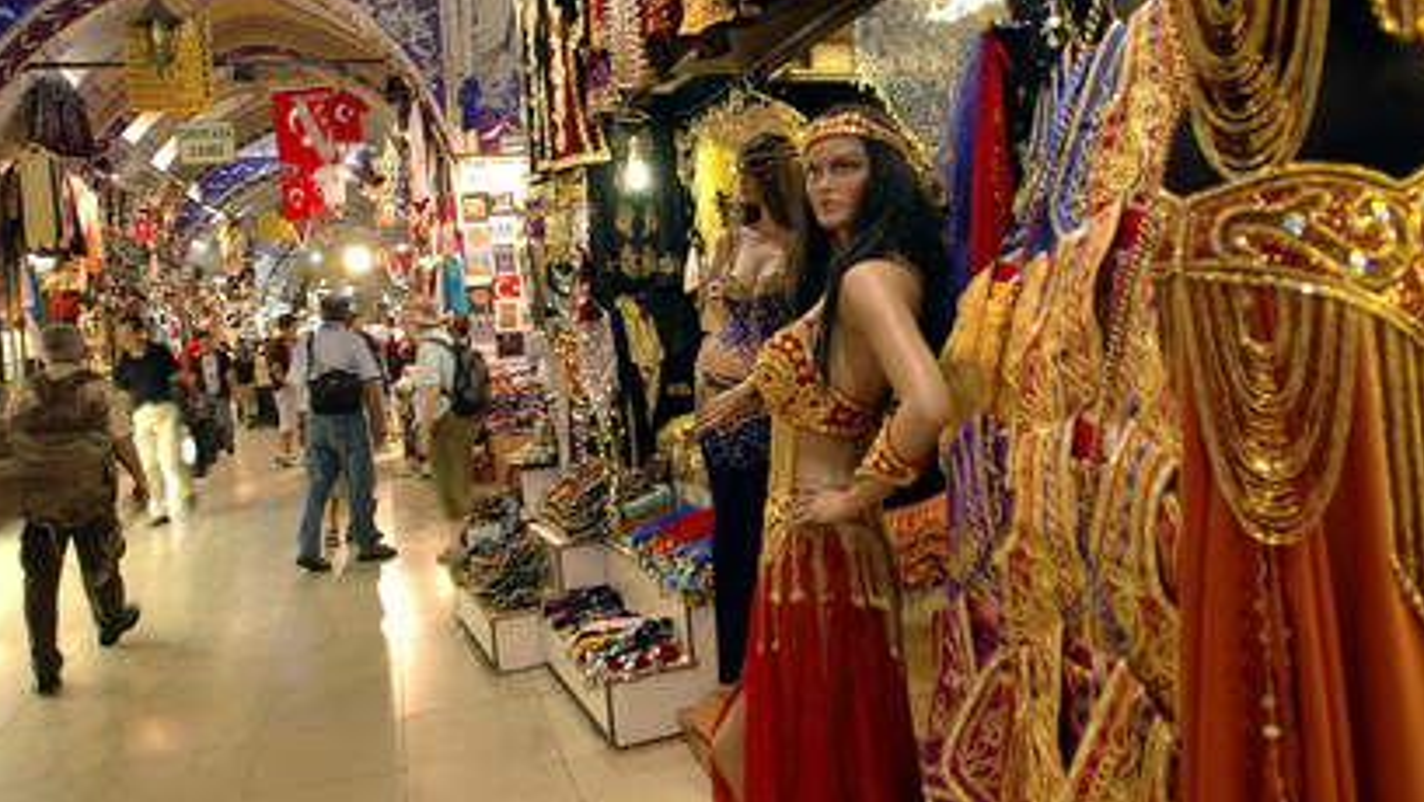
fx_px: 1040
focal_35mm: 28
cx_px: 724
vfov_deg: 42.0
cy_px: 317
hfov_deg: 68.8
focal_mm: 17
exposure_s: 1/20
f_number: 2.8
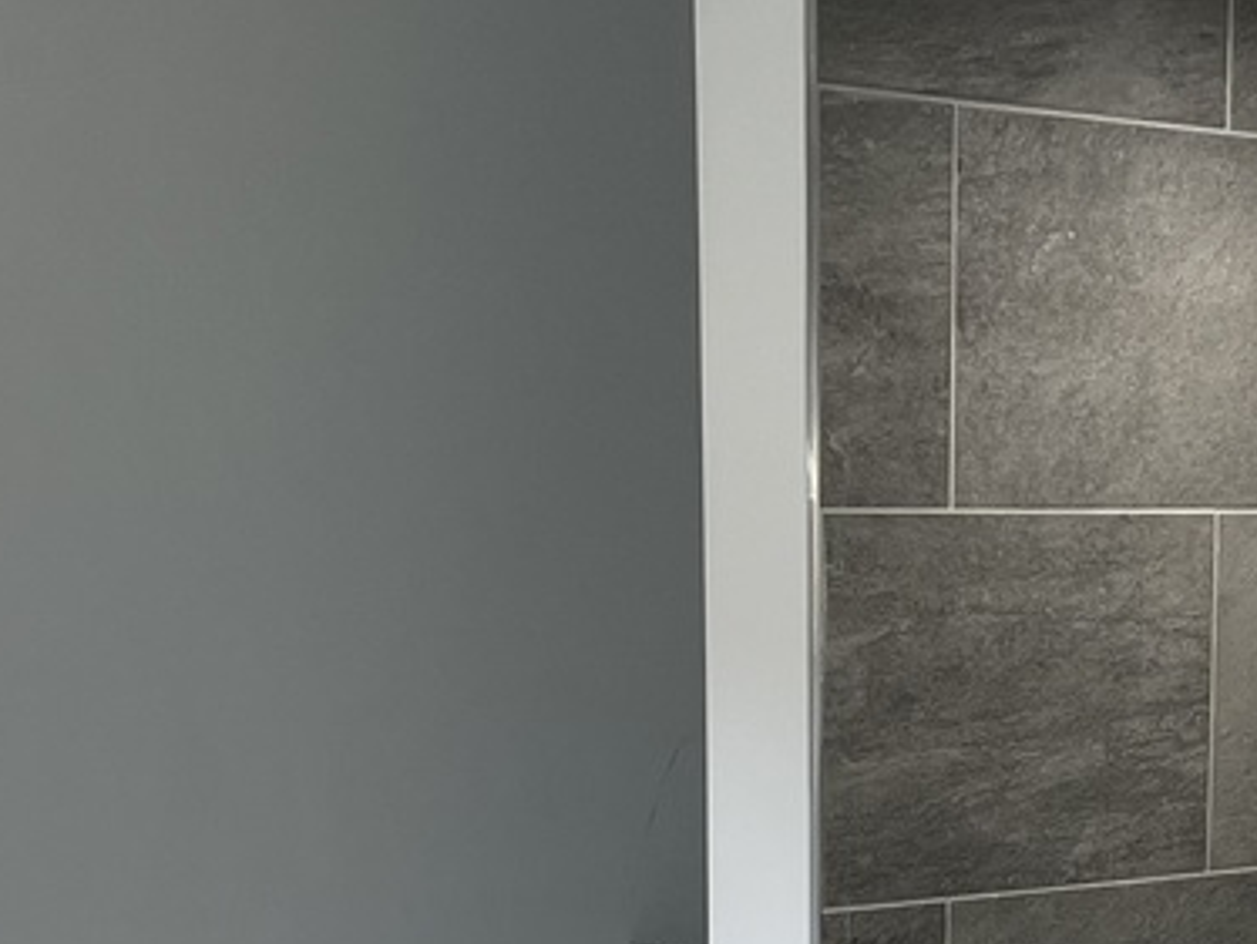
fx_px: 3634
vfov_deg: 14.3
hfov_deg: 19.5
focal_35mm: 100
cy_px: 1193
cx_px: 918
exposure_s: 1/120
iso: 50
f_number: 1.6
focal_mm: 4.2
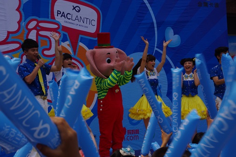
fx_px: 616
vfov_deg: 14.6
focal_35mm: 94
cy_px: 78
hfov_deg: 21.7
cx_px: 118
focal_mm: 63
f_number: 16
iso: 400
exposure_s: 1/320
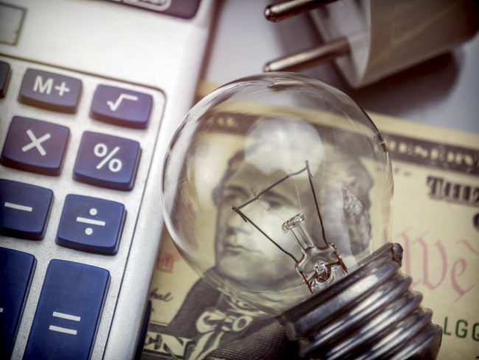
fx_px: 1716
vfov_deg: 12.0
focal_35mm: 124
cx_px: 240
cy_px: 180
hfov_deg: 15.9
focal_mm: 60
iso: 125
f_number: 4
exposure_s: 1/160
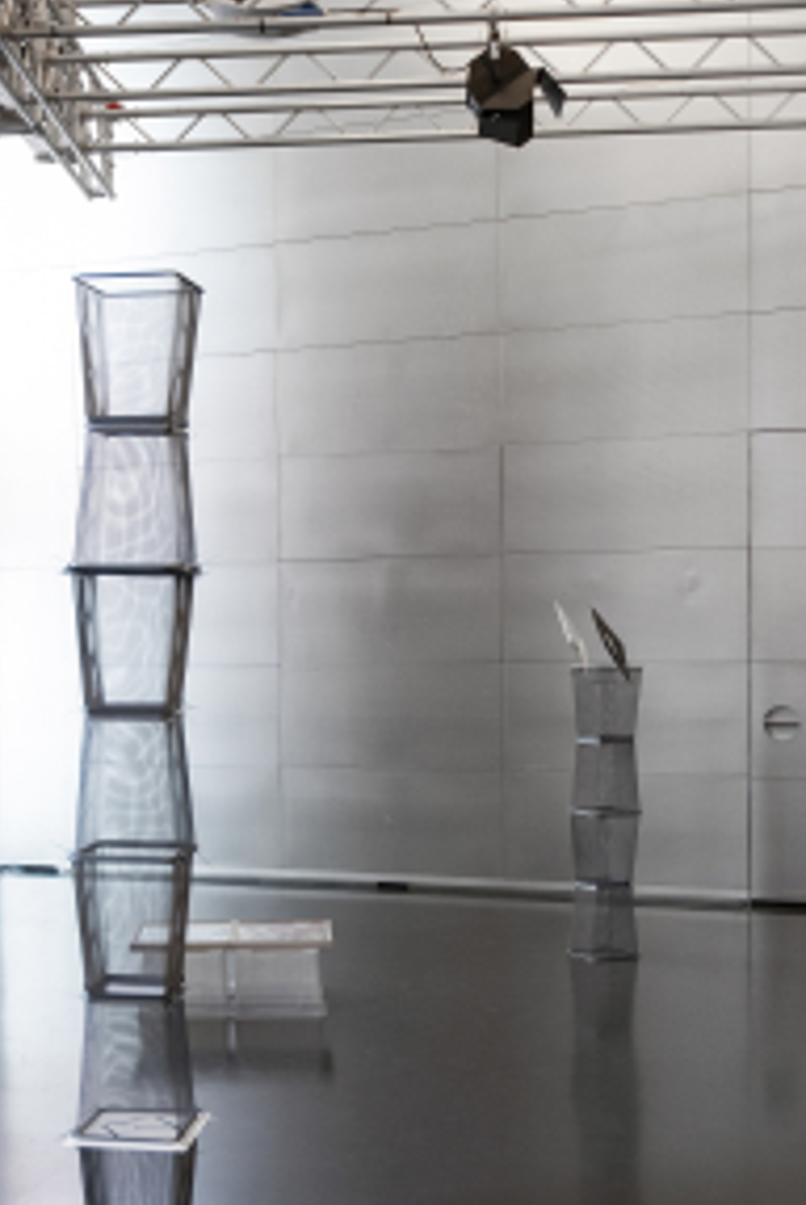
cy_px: 747
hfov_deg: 26.1
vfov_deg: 38.1
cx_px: 304
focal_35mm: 52
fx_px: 1732
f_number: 3.8
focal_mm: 25
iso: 400
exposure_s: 1/20
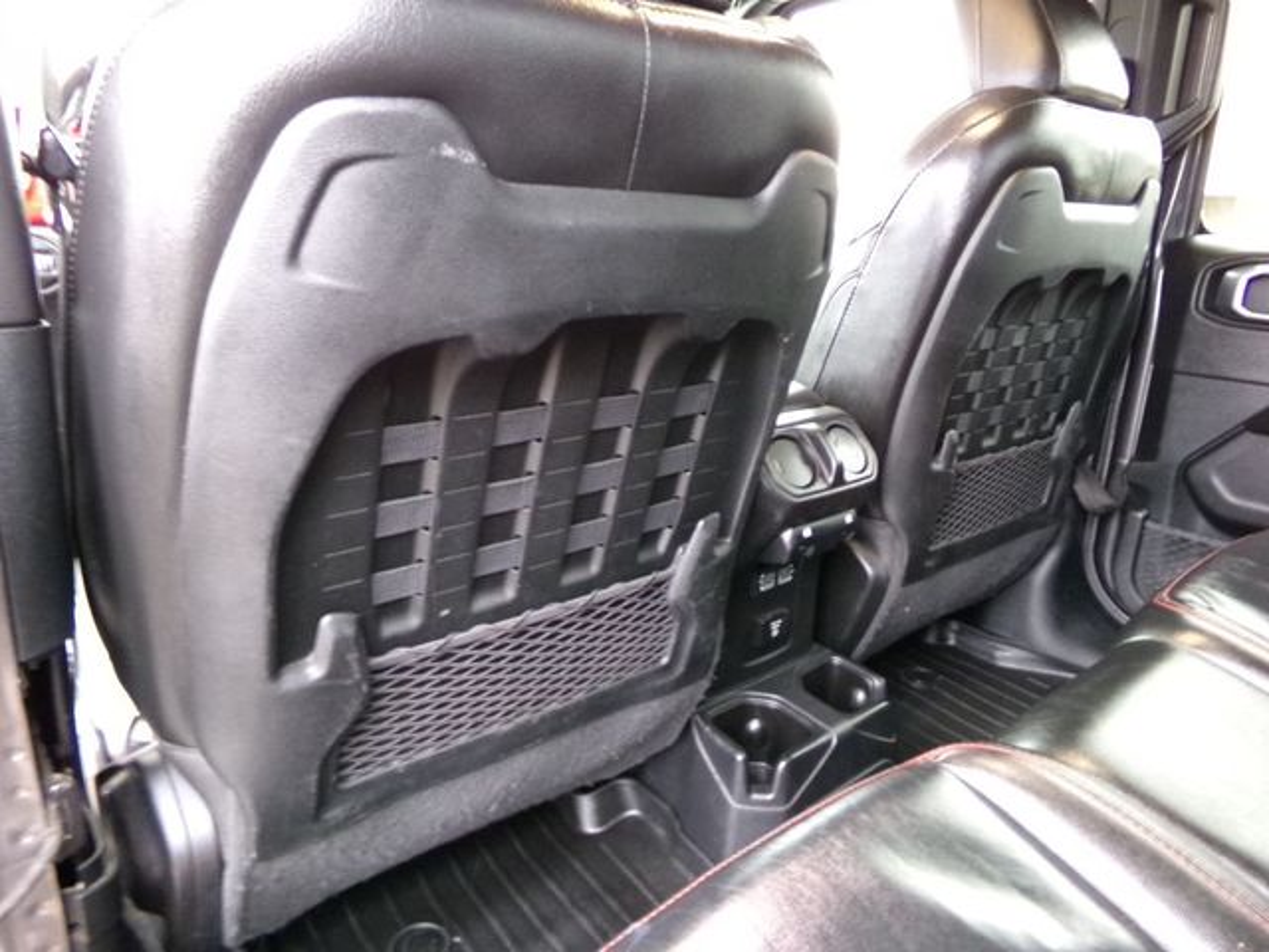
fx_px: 880
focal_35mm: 24
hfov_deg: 71.6
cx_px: 634
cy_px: 476
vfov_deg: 56.8
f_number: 3.7
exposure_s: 1/4
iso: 800
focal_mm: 4.3
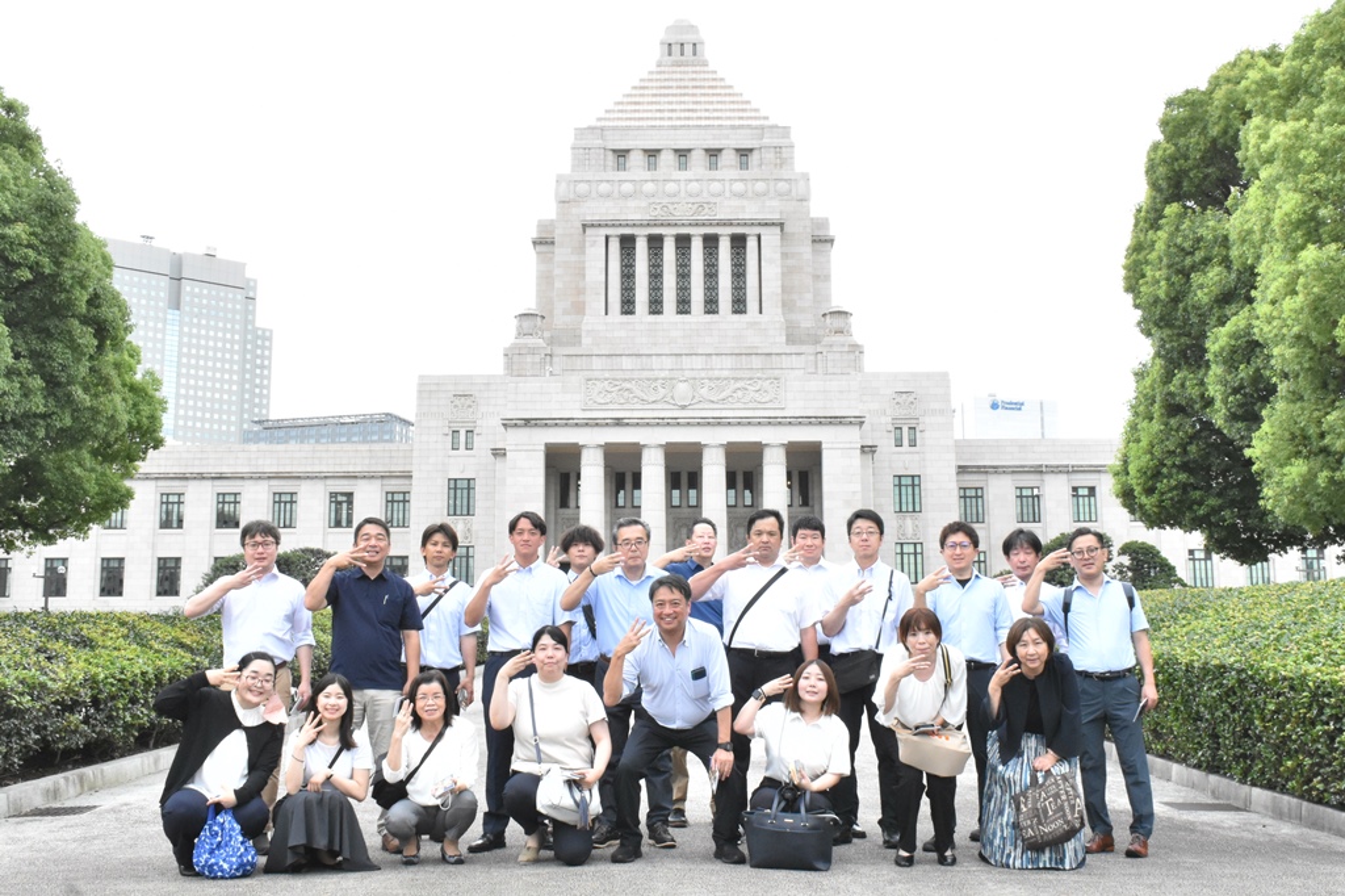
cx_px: 672
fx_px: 1288
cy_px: 448
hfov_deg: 55.1
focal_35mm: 34
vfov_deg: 38.3
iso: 2500
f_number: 18
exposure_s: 1/320
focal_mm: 23
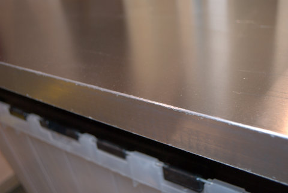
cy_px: 96
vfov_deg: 34.3
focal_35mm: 39
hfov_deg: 49.5
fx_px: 313
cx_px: 144
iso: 200
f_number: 4.5
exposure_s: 1/60
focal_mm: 26
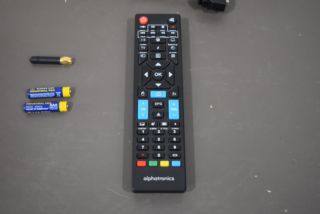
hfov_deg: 37.8
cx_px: 160
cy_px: 107
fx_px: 467
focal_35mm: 52
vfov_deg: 25.8
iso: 800
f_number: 4.5
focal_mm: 35
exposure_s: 1/125
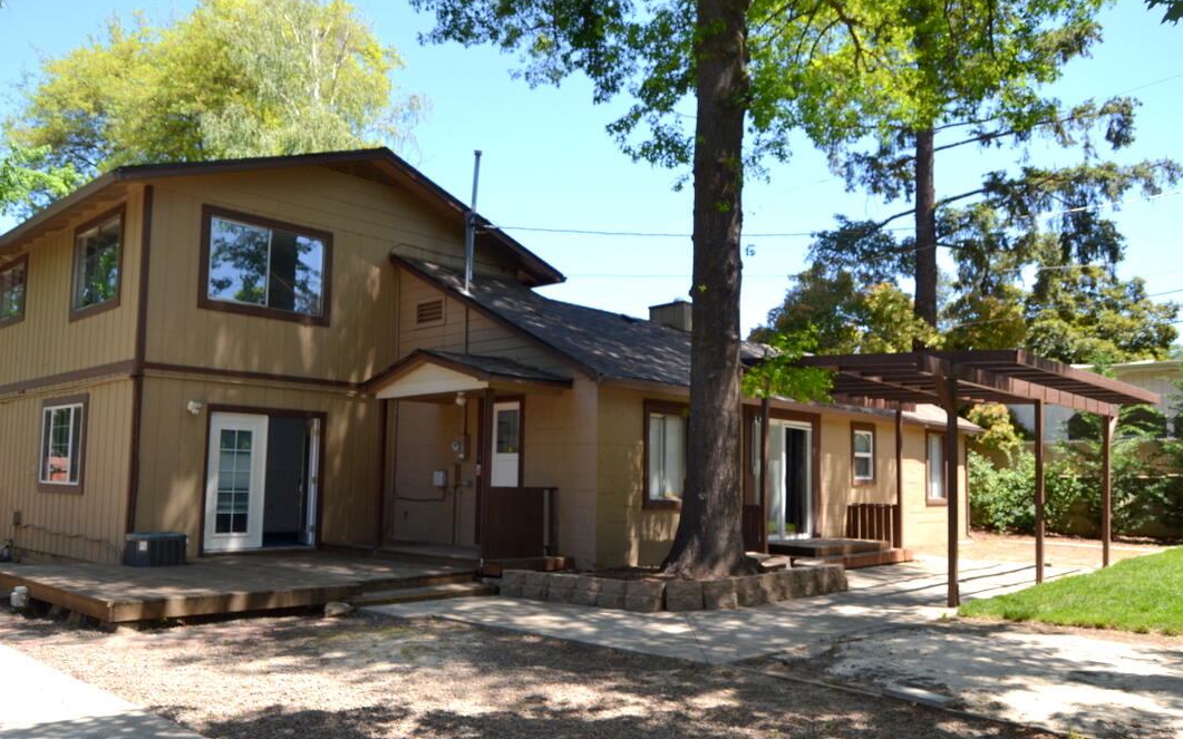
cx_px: 592
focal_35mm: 28
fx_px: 903
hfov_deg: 66.5
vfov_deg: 44.5
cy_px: 390
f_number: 5
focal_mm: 18
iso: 100
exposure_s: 1/200
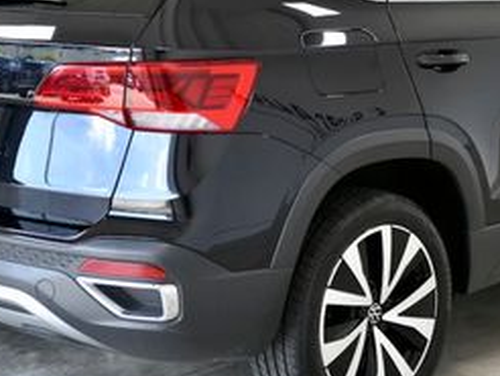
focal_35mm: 105
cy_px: 117
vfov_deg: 14.1
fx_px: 1518
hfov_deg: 18.7
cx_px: 327
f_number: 4.5
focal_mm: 42
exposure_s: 1/400
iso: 640
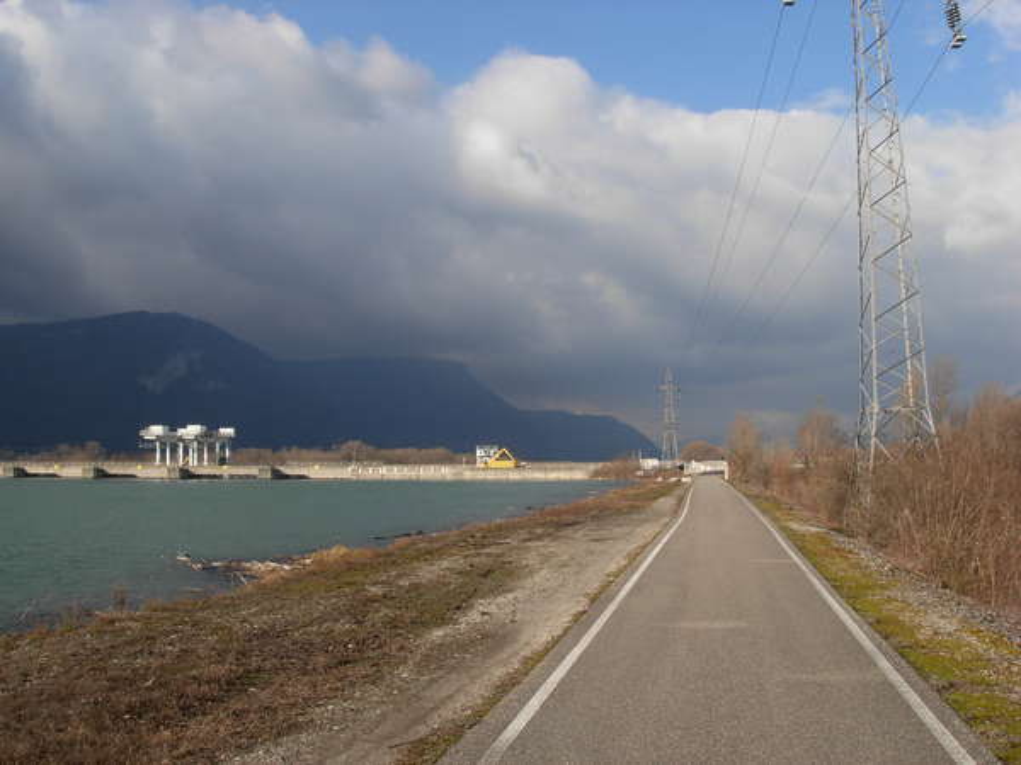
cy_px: 382
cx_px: 510
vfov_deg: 37.7
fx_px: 1121
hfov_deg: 49.0
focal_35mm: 38
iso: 79
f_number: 4.9
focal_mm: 6.3
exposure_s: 1/483
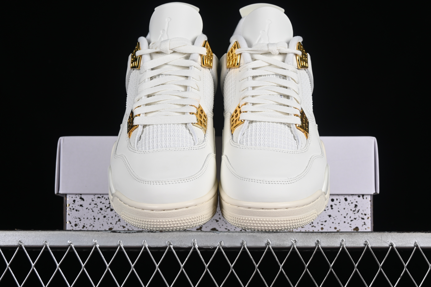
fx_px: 898
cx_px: 216
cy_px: 144
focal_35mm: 75
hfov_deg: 27.0
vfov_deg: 18.2
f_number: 8
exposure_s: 1/100
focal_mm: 50
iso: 160
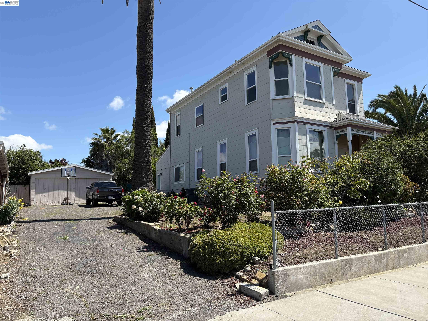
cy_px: 160
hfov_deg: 67.3
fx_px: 321
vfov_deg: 53.1
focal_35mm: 26
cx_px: 214
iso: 50
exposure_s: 1/2639
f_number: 1.6
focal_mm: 5.96
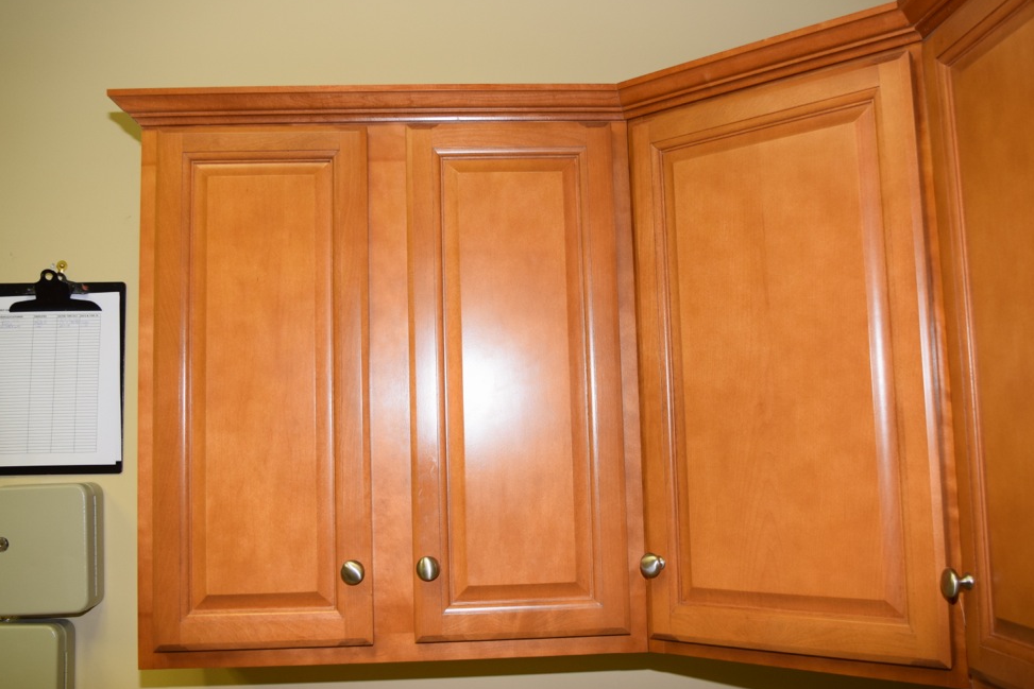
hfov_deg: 51.9
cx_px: 523
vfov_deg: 36.0
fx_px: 1063
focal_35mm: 37
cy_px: 340
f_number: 5
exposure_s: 1/100
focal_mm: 24
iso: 800
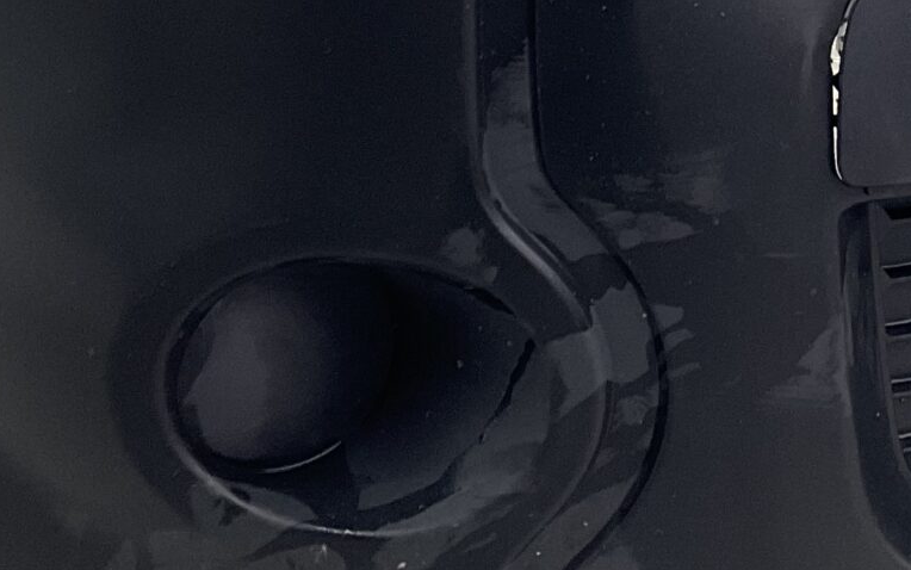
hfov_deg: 19.7
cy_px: -192
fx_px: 2558
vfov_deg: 12.3
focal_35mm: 103
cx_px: 885
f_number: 1.8
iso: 32
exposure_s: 1/120
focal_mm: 3
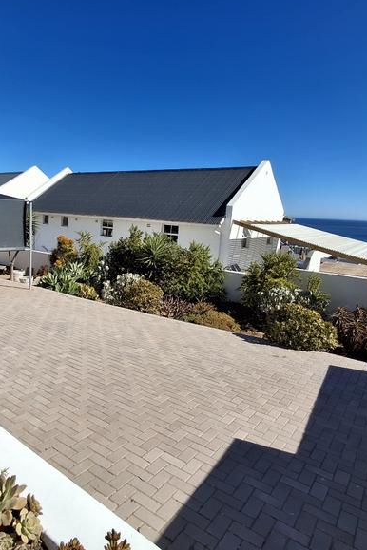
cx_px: 119
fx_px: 352
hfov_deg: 53.9
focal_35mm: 23
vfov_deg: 76.1
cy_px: 273
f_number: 2.2
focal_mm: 1.64
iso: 40
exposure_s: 1/2695
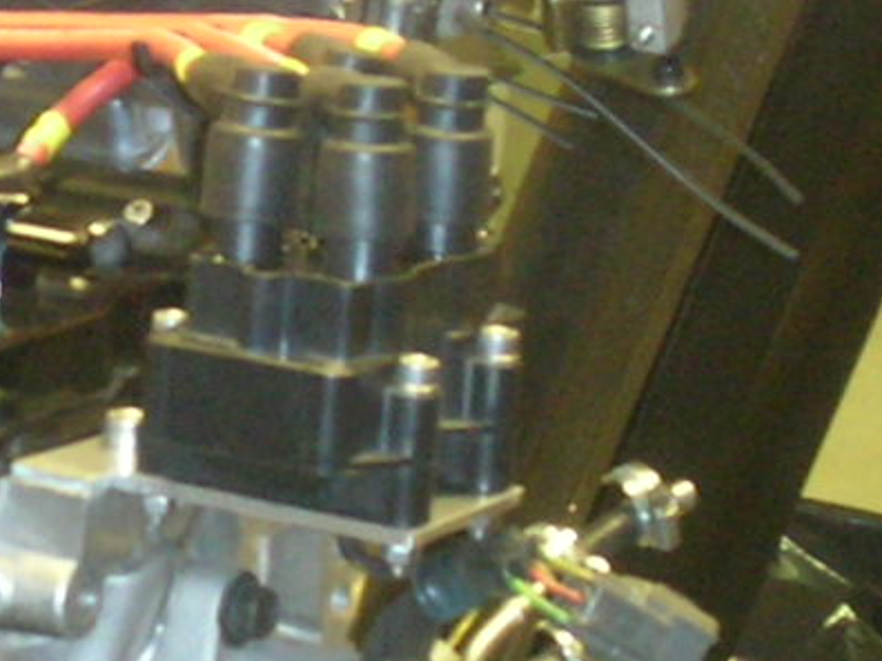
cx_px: -189
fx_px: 4612
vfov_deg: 8.2
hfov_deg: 10.7
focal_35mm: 181
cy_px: 356
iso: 200
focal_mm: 5.8
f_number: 3
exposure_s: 1/8.6
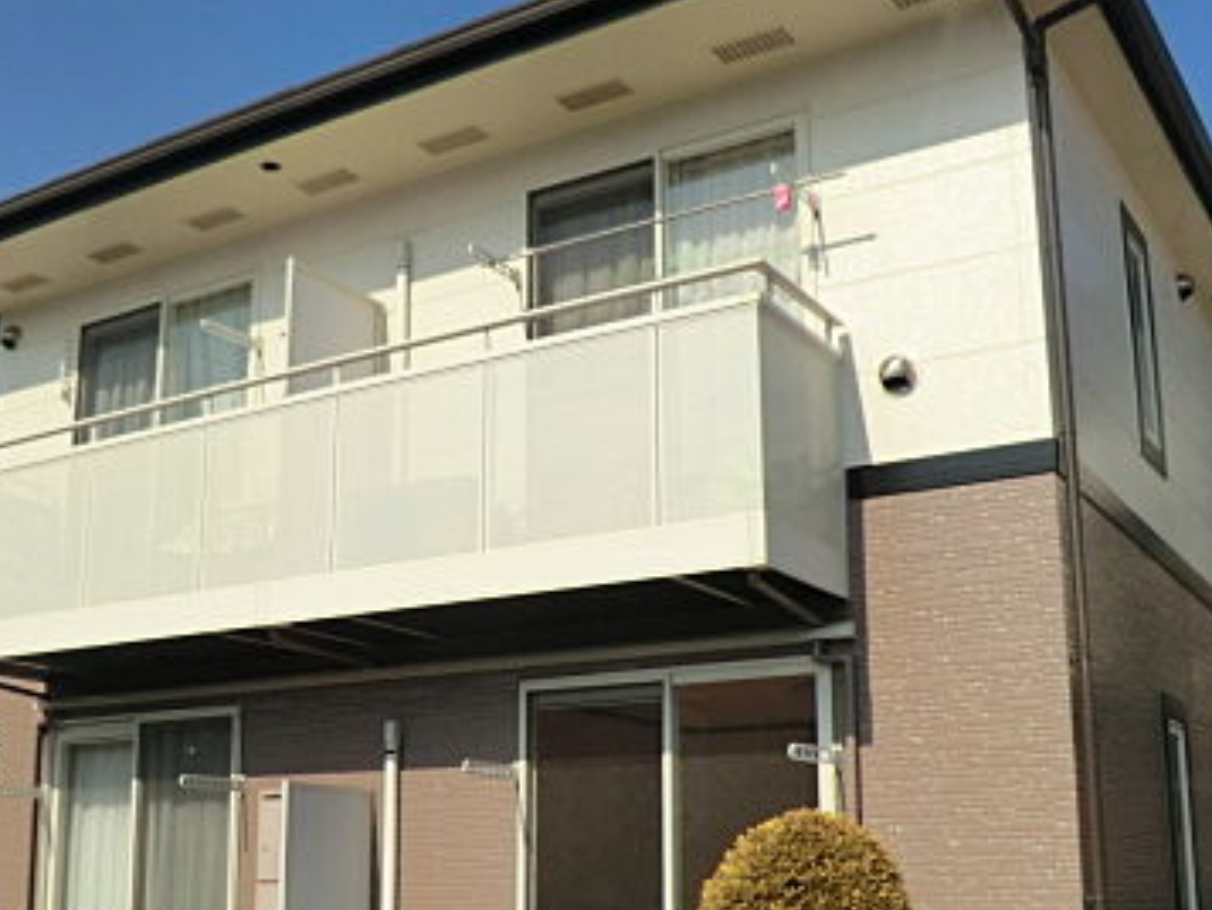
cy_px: 581
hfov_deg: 43.7
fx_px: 1506
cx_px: 499
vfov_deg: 33.4
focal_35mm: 43
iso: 80
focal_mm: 4.3
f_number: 7.5
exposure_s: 1/400
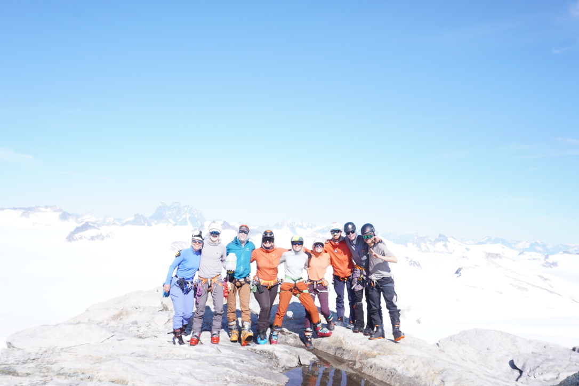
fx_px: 482
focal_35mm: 30
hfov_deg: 61.9
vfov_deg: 43.6
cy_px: 193
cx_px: 290
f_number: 10
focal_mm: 20
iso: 100
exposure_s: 1/125
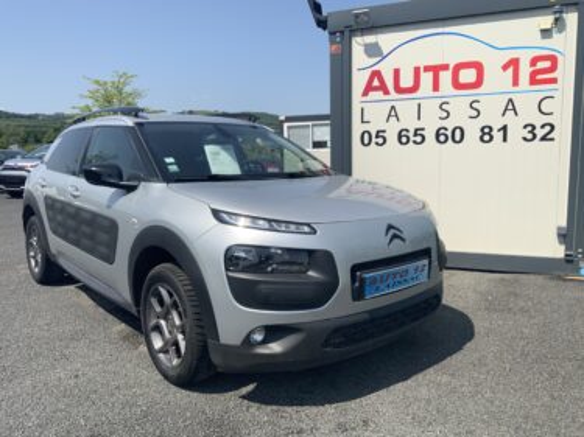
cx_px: 292
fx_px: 489
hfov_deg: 61.7
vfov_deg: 48.2
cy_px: 218
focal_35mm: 29
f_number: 1.8
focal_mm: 3
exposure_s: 1/2538
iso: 20
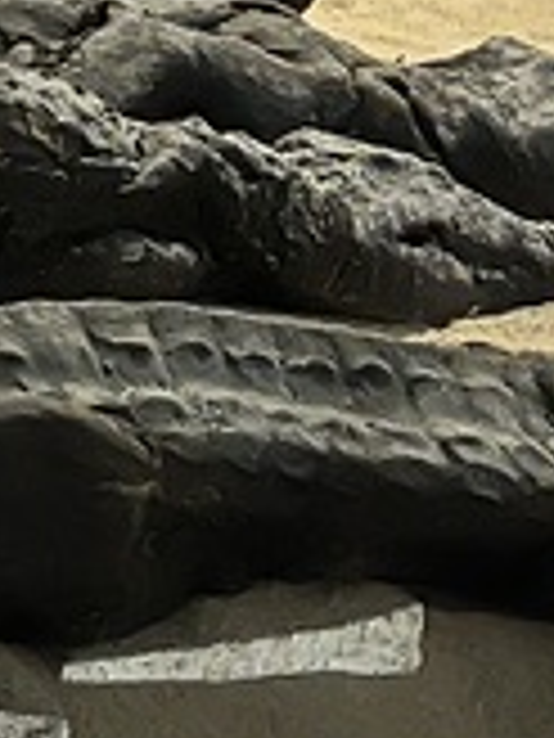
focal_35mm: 162
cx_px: -180
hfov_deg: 9.0
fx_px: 3457
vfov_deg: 12.1
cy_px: -14
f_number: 1.6
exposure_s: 1/11
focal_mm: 5.1
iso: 640
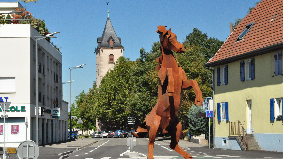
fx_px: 735
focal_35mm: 98
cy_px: 82
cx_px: 142
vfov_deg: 12.4
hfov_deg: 21.8
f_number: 13
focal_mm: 62
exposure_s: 1/1250
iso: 3200
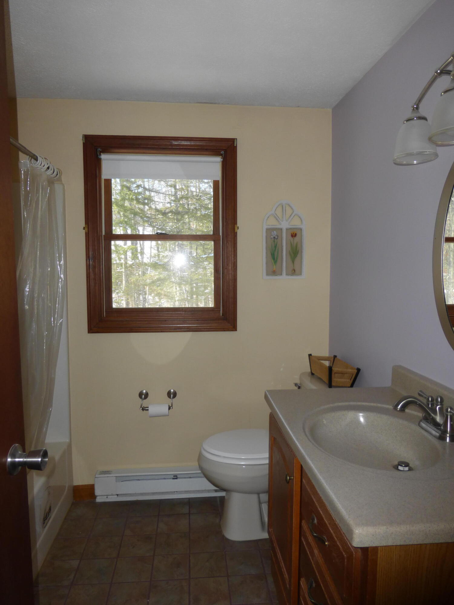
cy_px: 302
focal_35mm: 24
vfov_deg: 71.6
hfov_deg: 56.8
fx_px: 420
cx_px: 227
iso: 100
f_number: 3.3
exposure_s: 1/60
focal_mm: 4.3
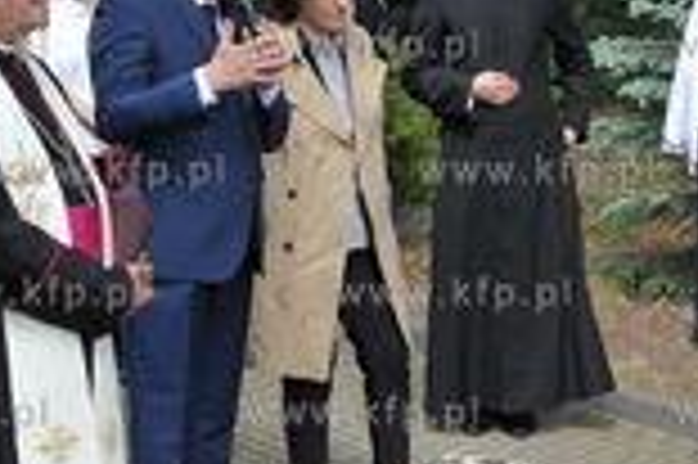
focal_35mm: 103
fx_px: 1995
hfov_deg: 19.3
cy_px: 230
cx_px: 693
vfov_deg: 13.3
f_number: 5.6
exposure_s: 1/125
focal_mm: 40
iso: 400
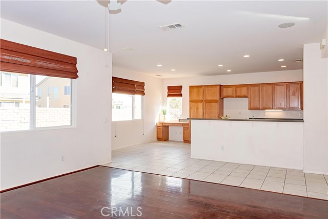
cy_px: 110
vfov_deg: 51.2
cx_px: 164
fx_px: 228
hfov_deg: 71.5
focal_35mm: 25
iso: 800
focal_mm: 17
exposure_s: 1/250
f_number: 9
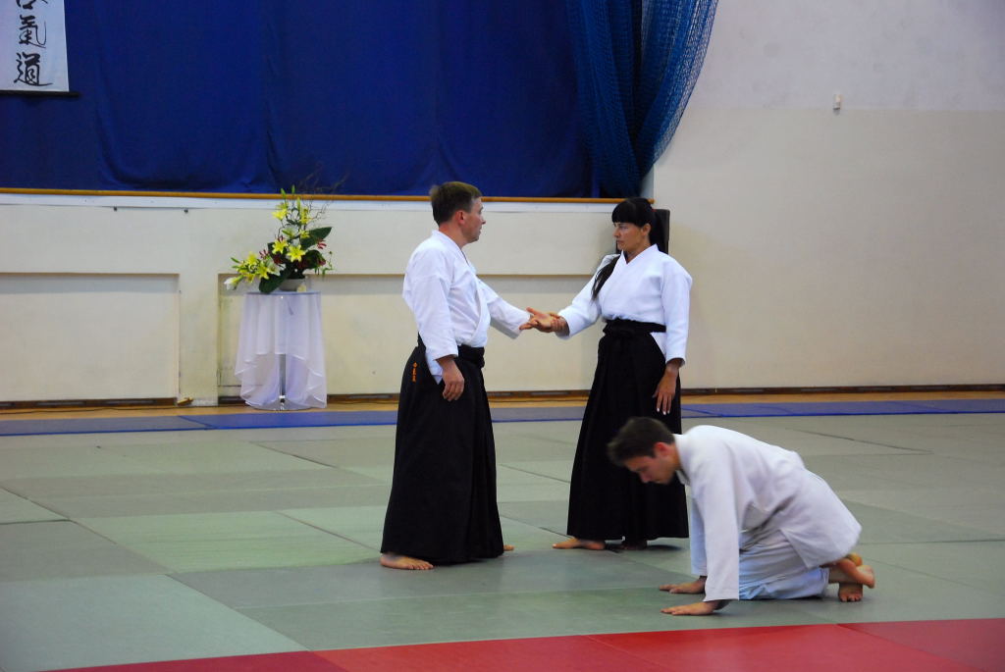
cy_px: 336
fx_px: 2431
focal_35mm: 87
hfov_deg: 23.4
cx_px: 502
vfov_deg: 15.7
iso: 800
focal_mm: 58
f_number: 5.3
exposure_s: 1/50
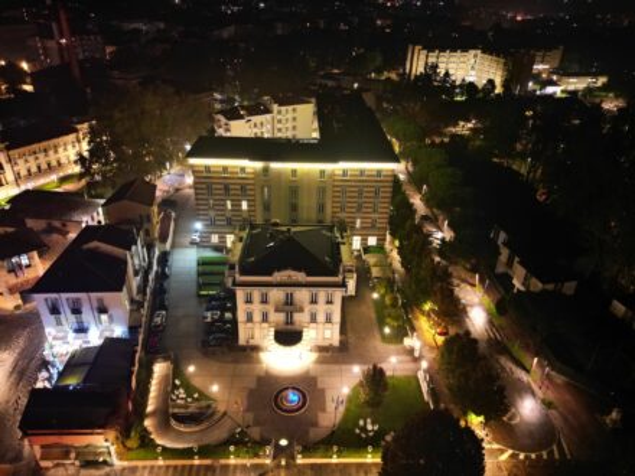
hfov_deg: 71.6
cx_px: 318
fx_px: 440
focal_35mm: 24
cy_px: 238
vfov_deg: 56.8
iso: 1280
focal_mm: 6.72
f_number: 1.7
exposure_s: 1/8
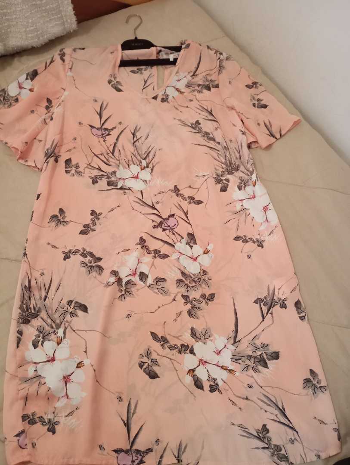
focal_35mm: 28
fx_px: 377
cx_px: 175
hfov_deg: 49.8
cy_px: 232
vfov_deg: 63.4
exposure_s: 1/25
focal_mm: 4.27
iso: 843
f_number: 1.8
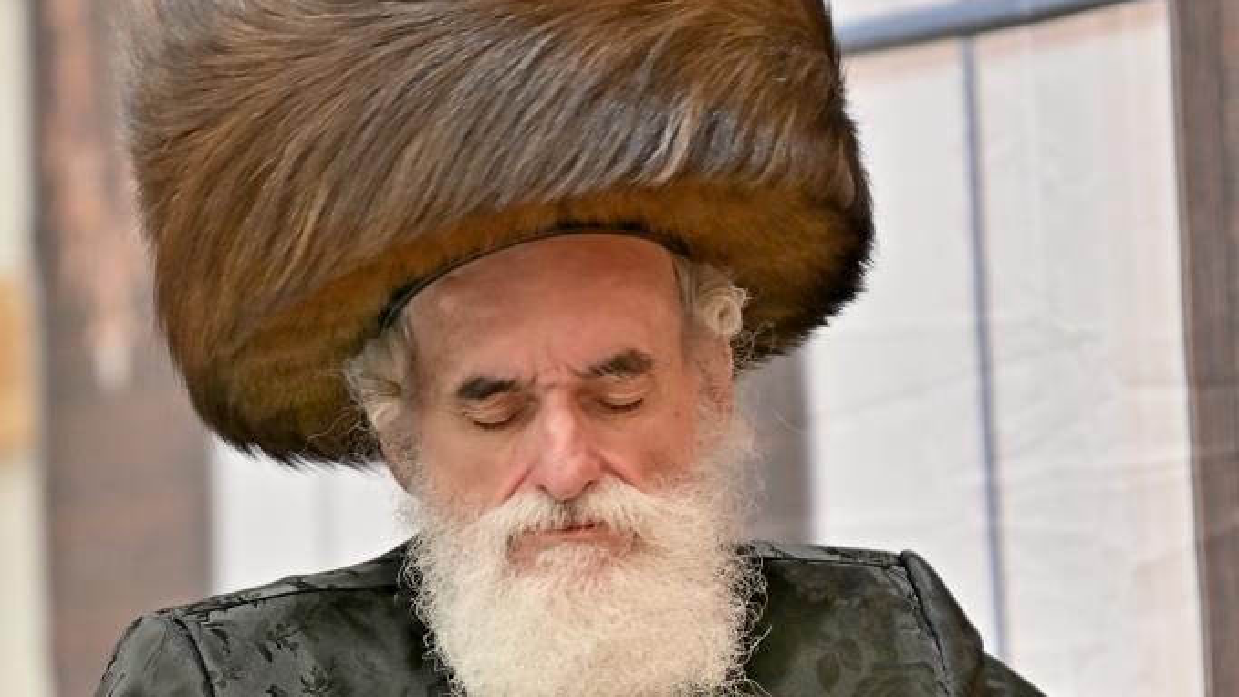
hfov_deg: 4.6
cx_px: 620
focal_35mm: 474
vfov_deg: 2.6
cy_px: 463
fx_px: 15573
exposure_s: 1/200
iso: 400
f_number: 2.8
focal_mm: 200
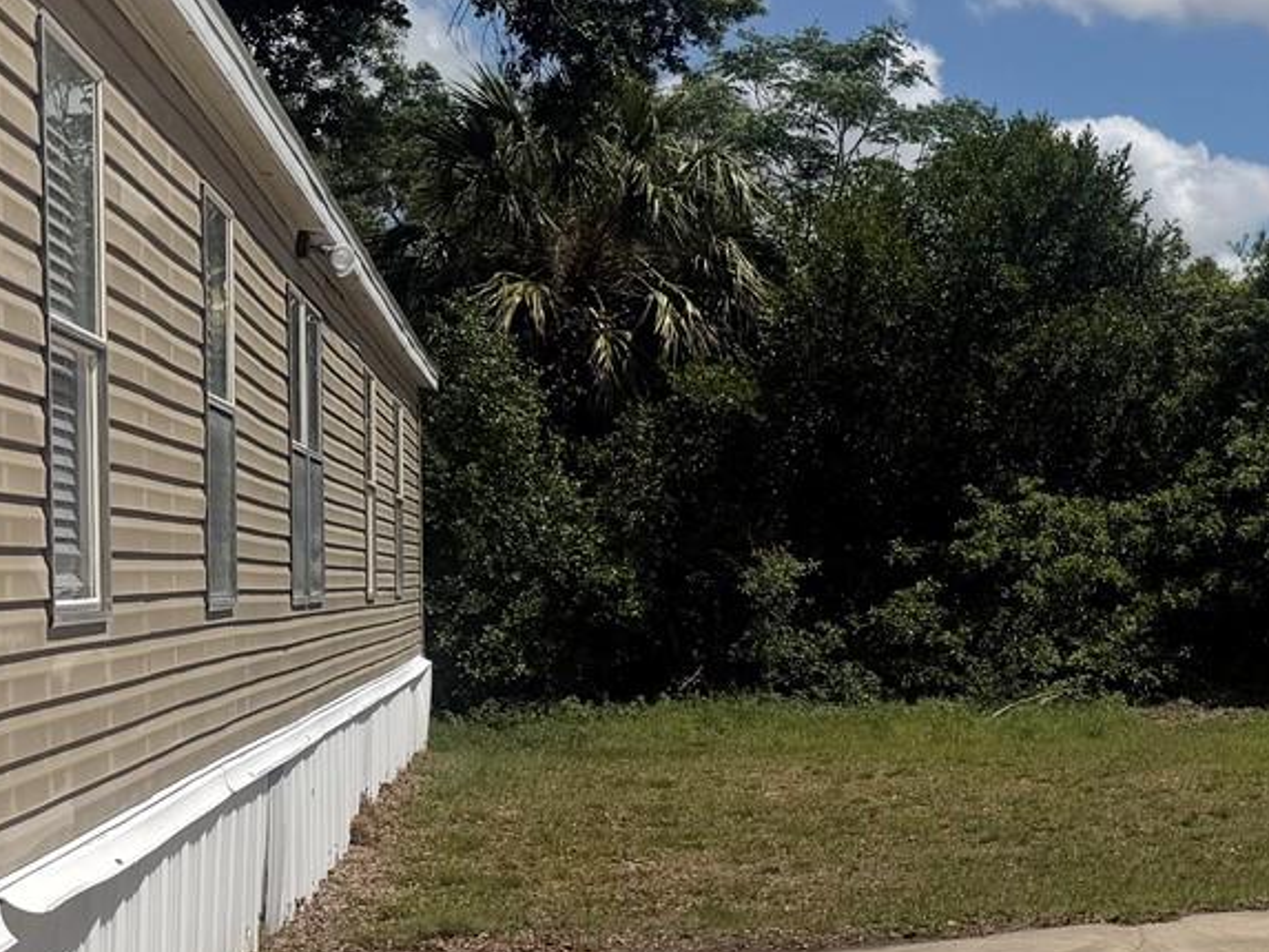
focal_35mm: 67
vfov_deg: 21.9
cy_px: 611
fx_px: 2457
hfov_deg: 25.4
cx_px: 1603
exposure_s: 1/10309
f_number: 1.78
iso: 80
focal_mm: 6.76
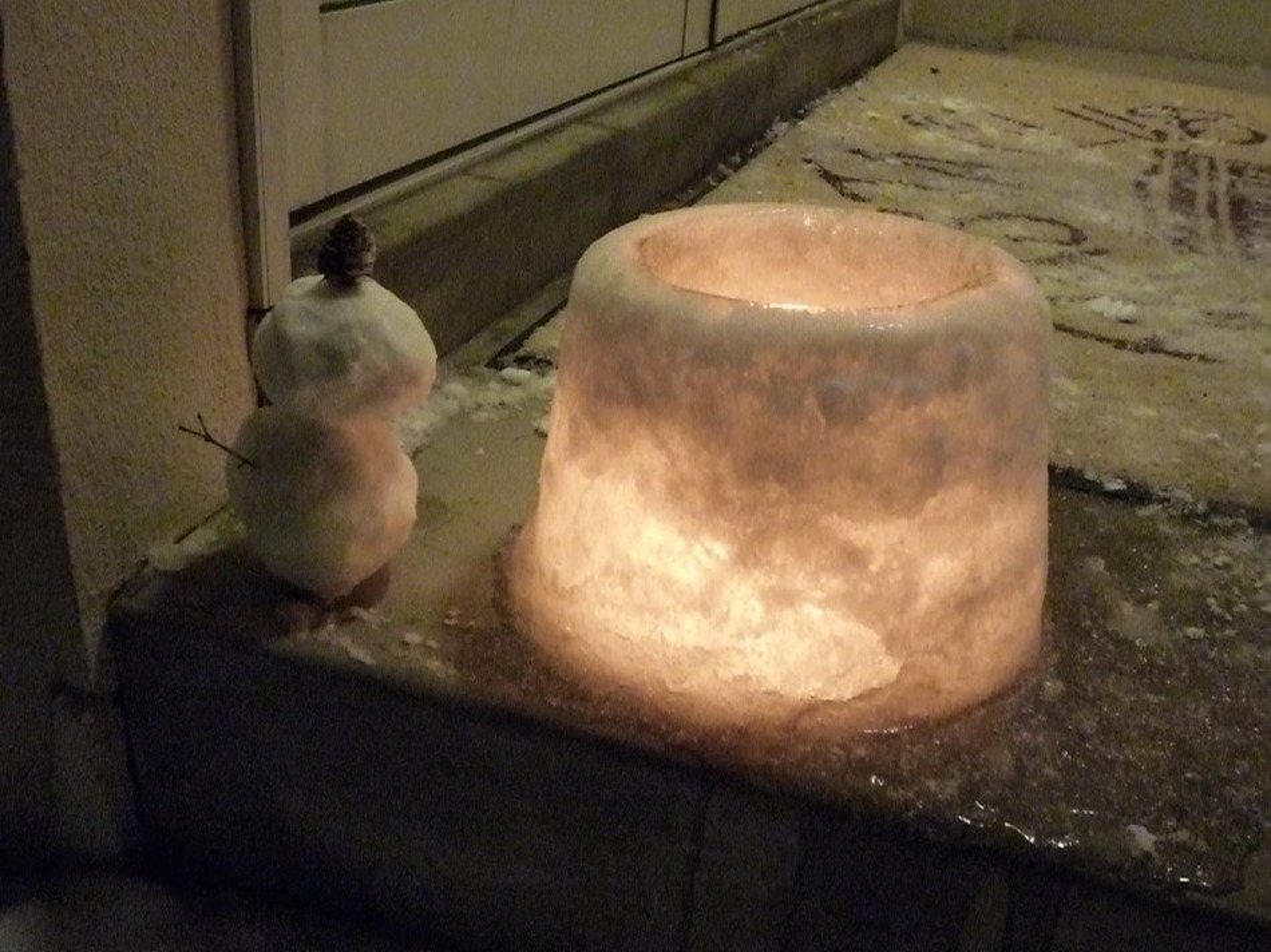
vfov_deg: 36.8
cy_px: 476
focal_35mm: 39
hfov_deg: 47.9
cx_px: 636
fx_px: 1432
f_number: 4
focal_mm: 6.8
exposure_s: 1/30
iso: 3200
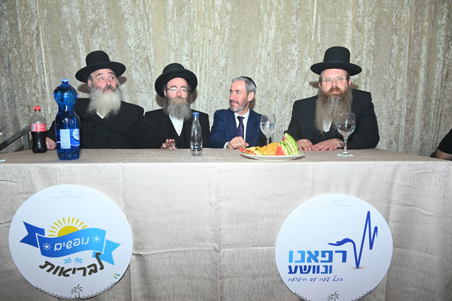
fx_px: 301
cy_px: 150
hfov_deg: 73.8
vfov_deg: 53.1
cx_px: 226
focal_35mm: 24
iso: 3200
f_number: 5
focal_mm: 24
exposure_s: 1/200
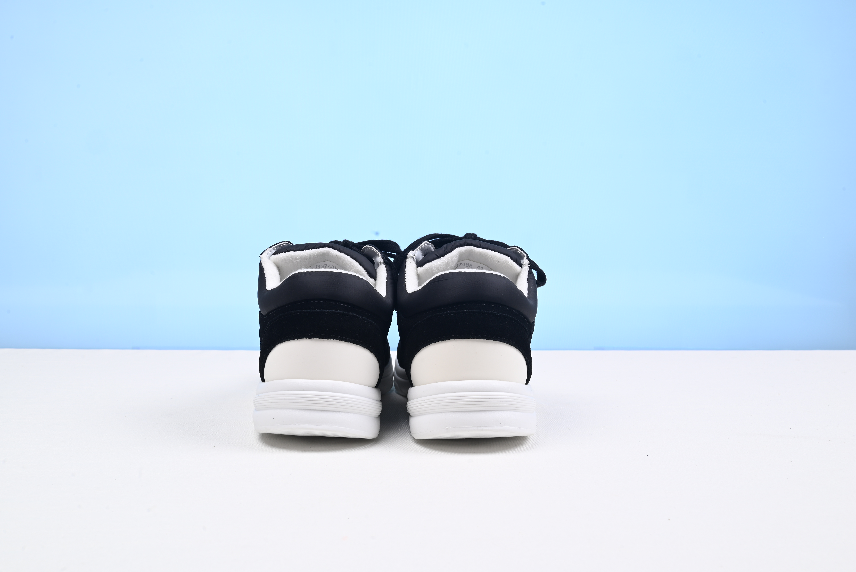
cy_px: 286
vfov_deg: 32.7
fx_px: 975
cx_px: 428
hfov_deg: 47.4
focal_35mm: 41
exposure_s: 1/2
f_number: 16
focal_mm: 41
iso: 100
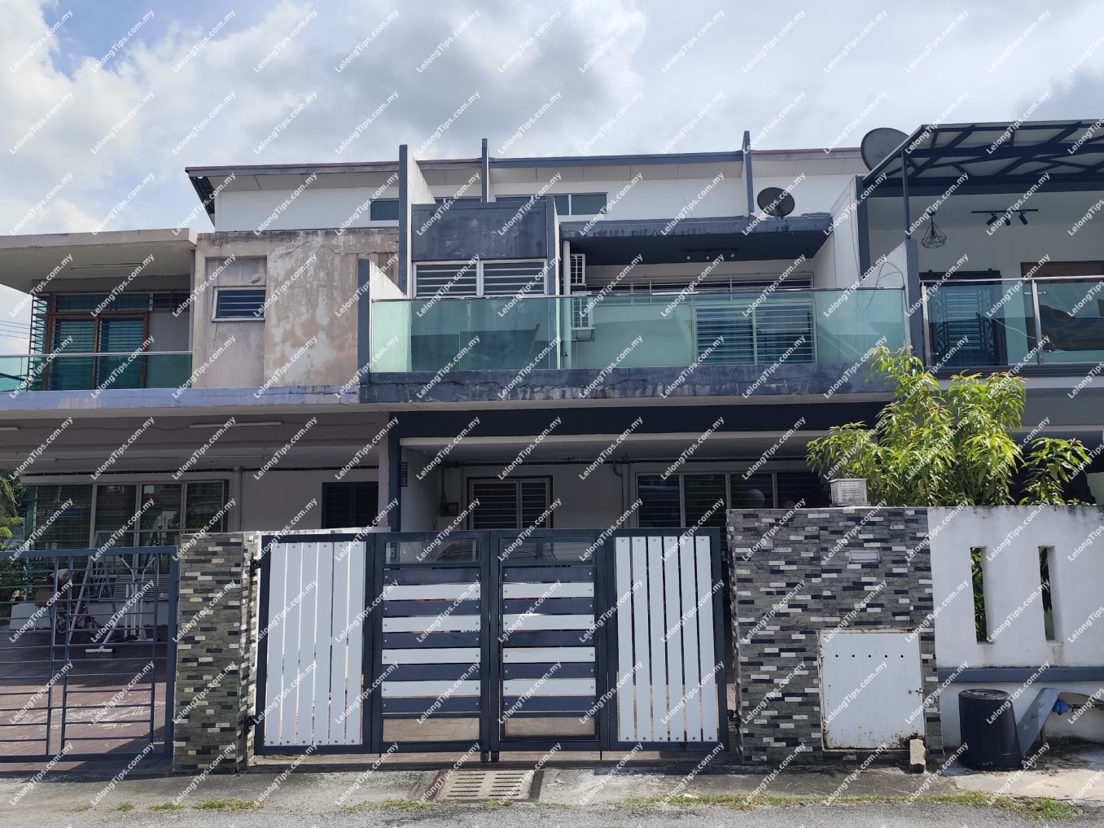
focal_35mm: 23
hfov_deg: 73.9
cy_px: 414
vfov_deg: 58.9
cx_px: 552
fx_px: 734
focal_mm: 6.14
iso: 50
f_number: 1.65
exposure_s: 1/1301
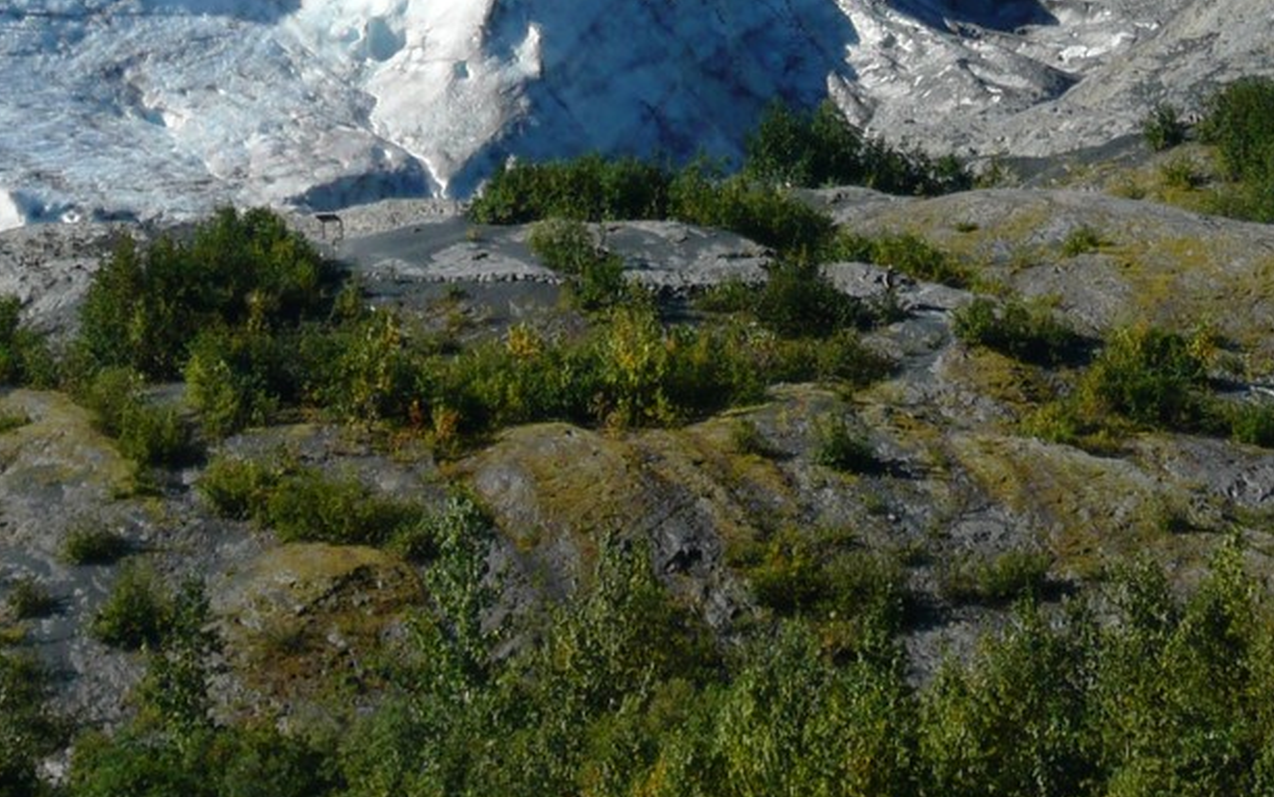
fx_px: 13685
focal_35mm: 394
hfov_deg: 5.3
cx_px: 533
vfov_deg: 3.3
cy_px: -285
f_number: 4.8
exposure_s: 1/400
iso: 100
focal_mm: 26
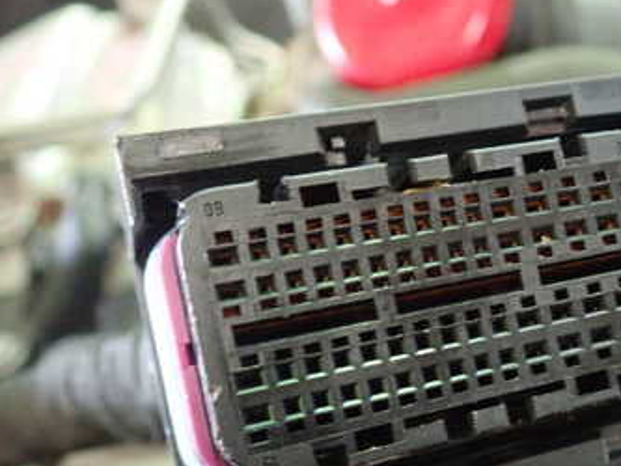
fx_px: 969
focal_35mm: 54
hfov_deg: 34.2
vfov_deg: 27.0
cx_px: 515
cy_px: 293
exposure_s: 1/30
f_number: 2.3
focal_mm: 5.5
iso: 1000
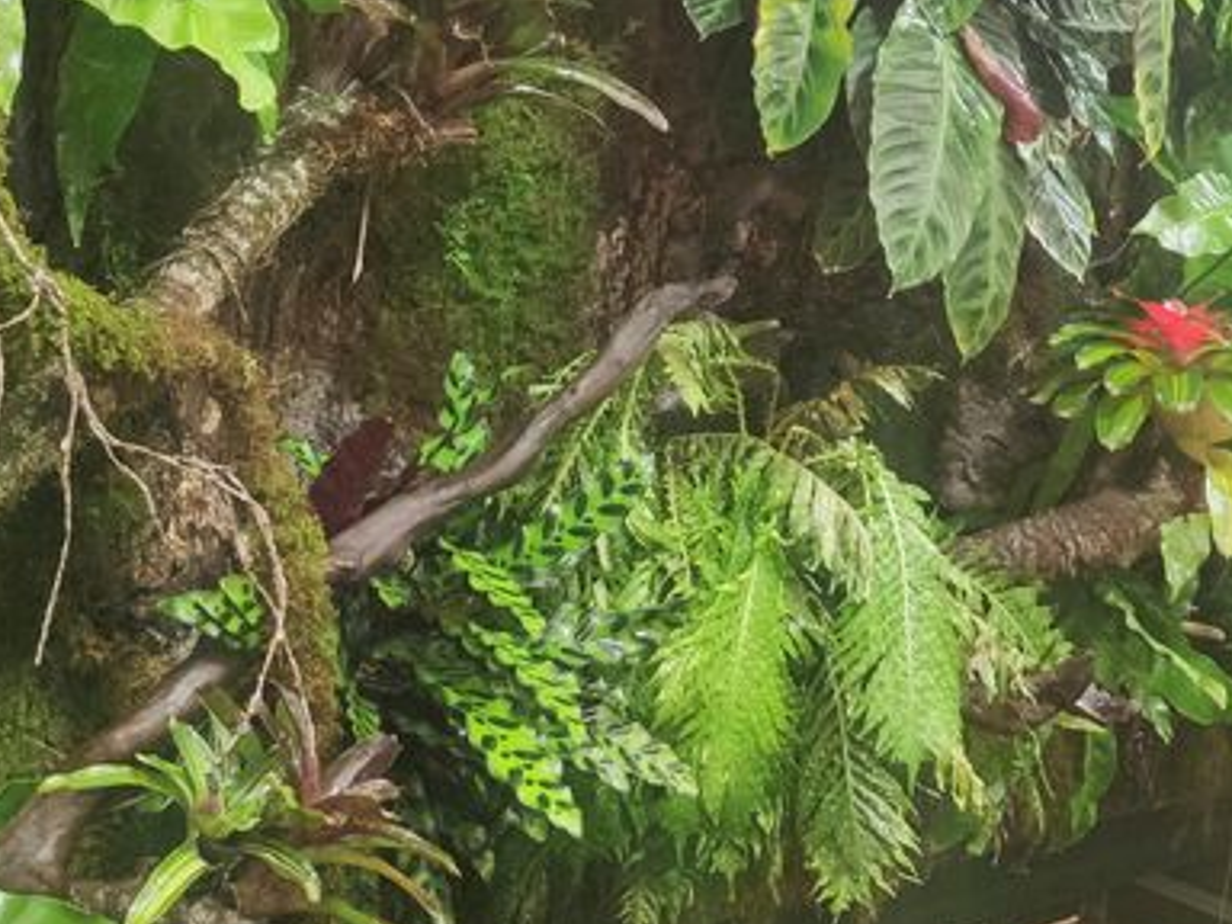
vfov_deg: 23.2
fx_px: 2171
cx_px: 603
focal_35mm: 61
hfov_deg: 31.7
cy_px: 47
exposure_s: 1/100
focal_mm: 4.75
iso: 126
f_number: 1.75
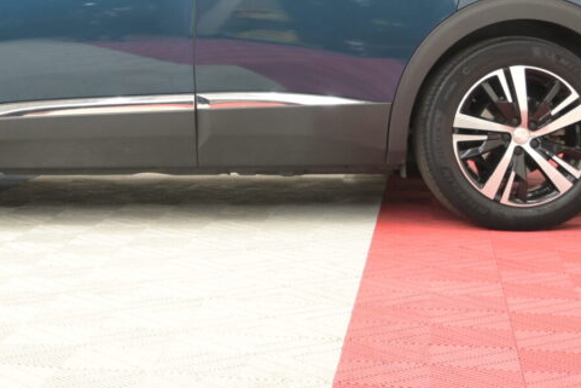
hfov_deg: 23.7
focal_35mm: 85
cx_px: 130
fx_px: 1366
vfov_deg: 15.9
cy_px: 4
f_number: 4.5
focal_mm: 26.5
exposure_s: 1/80
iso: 800
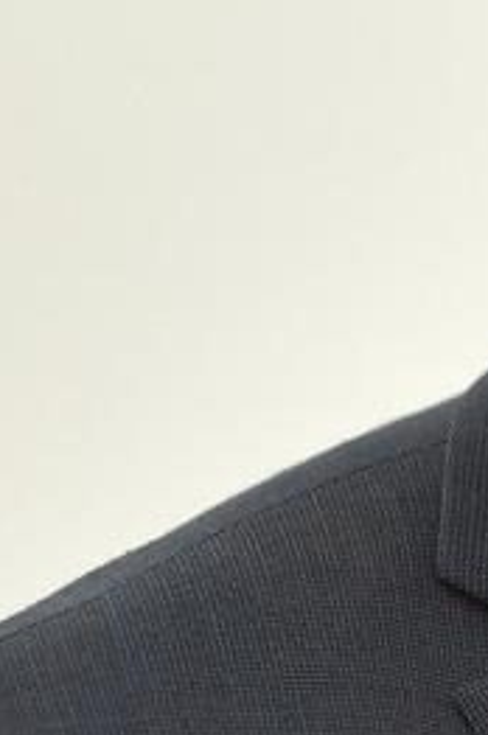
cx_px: 1517
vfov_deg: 1.7
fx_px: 24932
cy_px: 210
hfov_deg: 1.1
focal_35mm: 1223
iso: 1600
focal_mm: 200
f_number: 4
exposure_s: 1/125
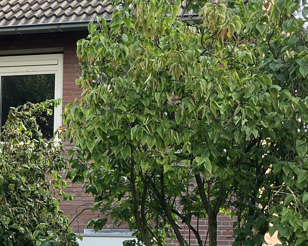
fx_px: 912
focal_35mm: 100
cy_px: 202
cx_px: 64
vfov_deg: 15.3
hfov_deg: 19.0
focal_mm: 3.99
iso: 32
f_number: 1.8
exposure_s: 1/207
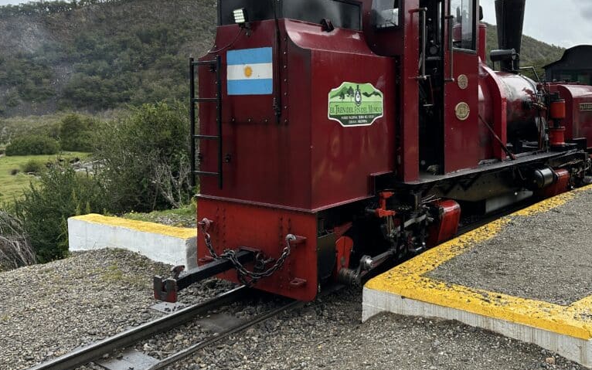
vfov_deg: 36.7
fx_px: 549
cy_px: 110
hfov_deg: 56.6
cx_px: 328
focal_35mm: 34
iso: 80
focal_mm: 6.86
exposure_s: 1/3247
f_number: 1.78
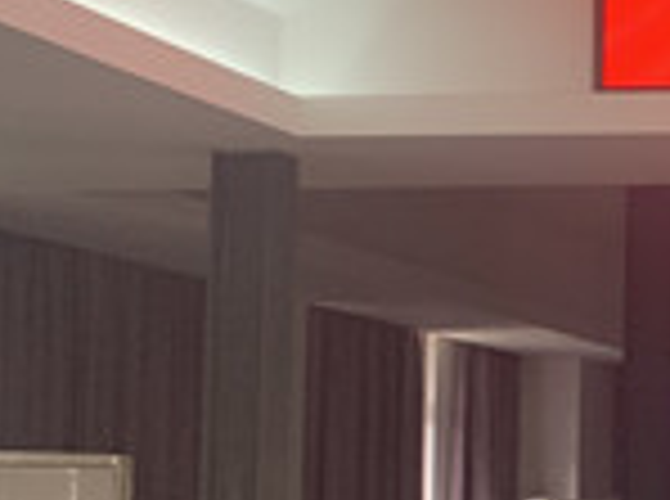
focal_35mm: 105
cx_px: 1304
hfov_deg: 15.4
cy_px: 468
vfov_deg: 13.9
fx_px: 2027
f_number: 1.8
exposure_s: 1/100
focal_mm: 4.25
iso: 50
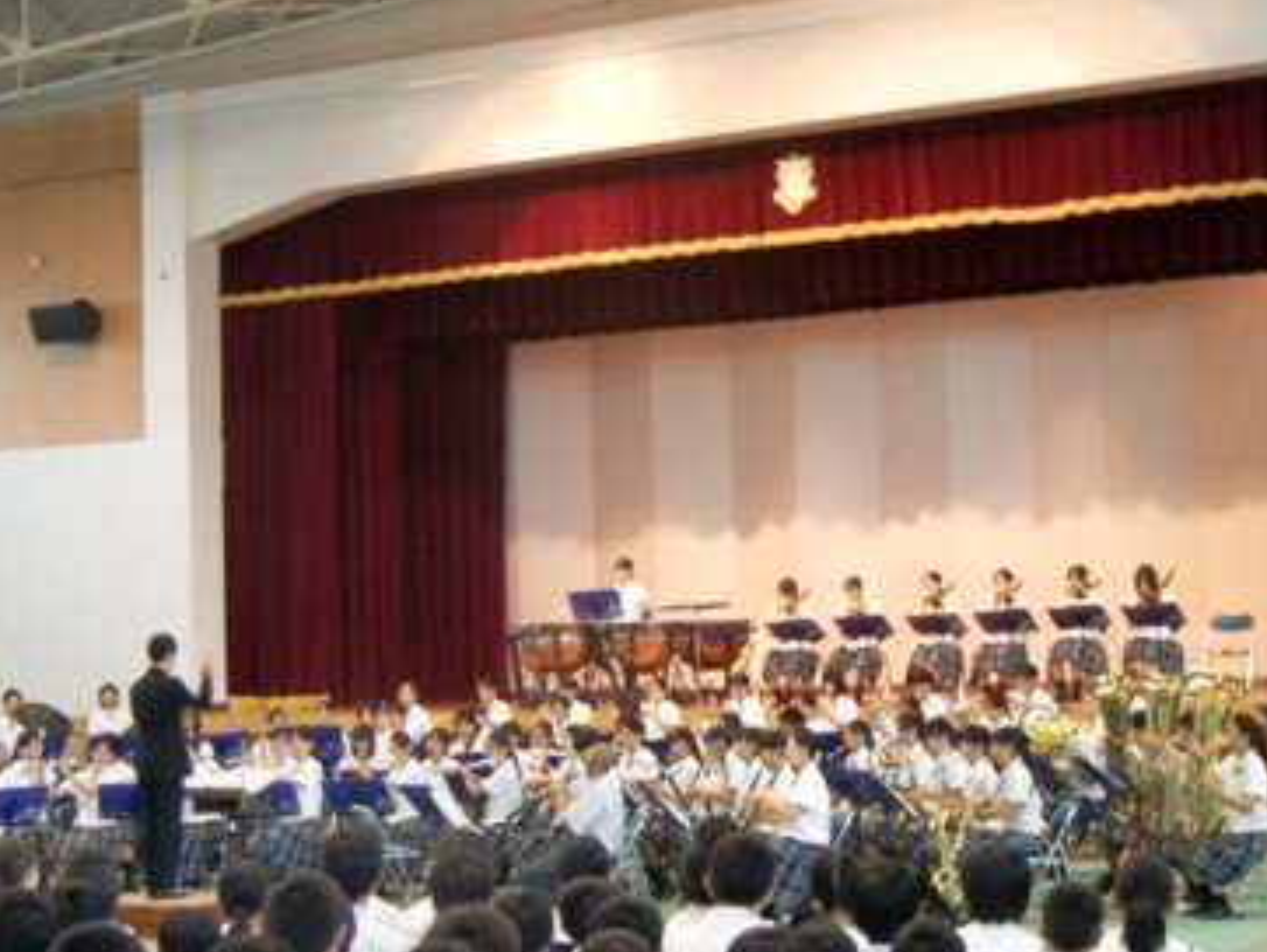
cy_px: 392
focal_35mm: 68
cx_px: 662
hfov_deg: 28.5
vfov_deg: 21.6
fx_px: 2491
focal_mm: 9.8
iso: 400
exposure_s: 1/10
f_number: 4.2
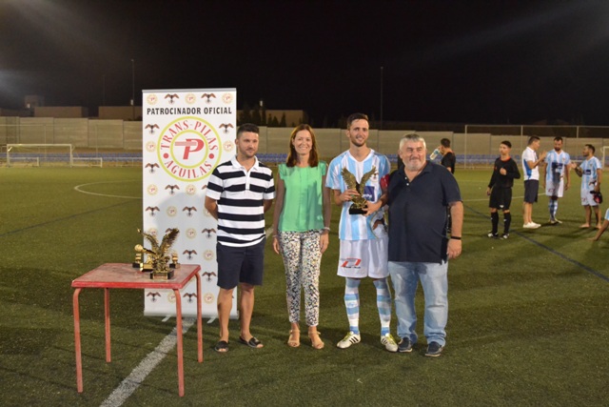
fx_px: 660
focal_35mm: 39
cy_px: 204
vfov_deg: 34.2
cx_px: 304
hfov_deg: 49.5
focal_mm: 26
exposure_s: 1/60
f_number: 4
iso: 3200
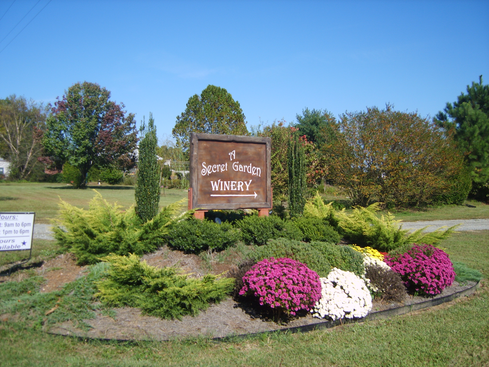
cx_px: 244
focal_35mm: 35
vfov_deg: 40.7
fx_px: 494
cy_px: 184
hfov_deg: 52.6
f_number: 7.1
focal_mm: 7.4
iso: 50
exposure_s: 1/180
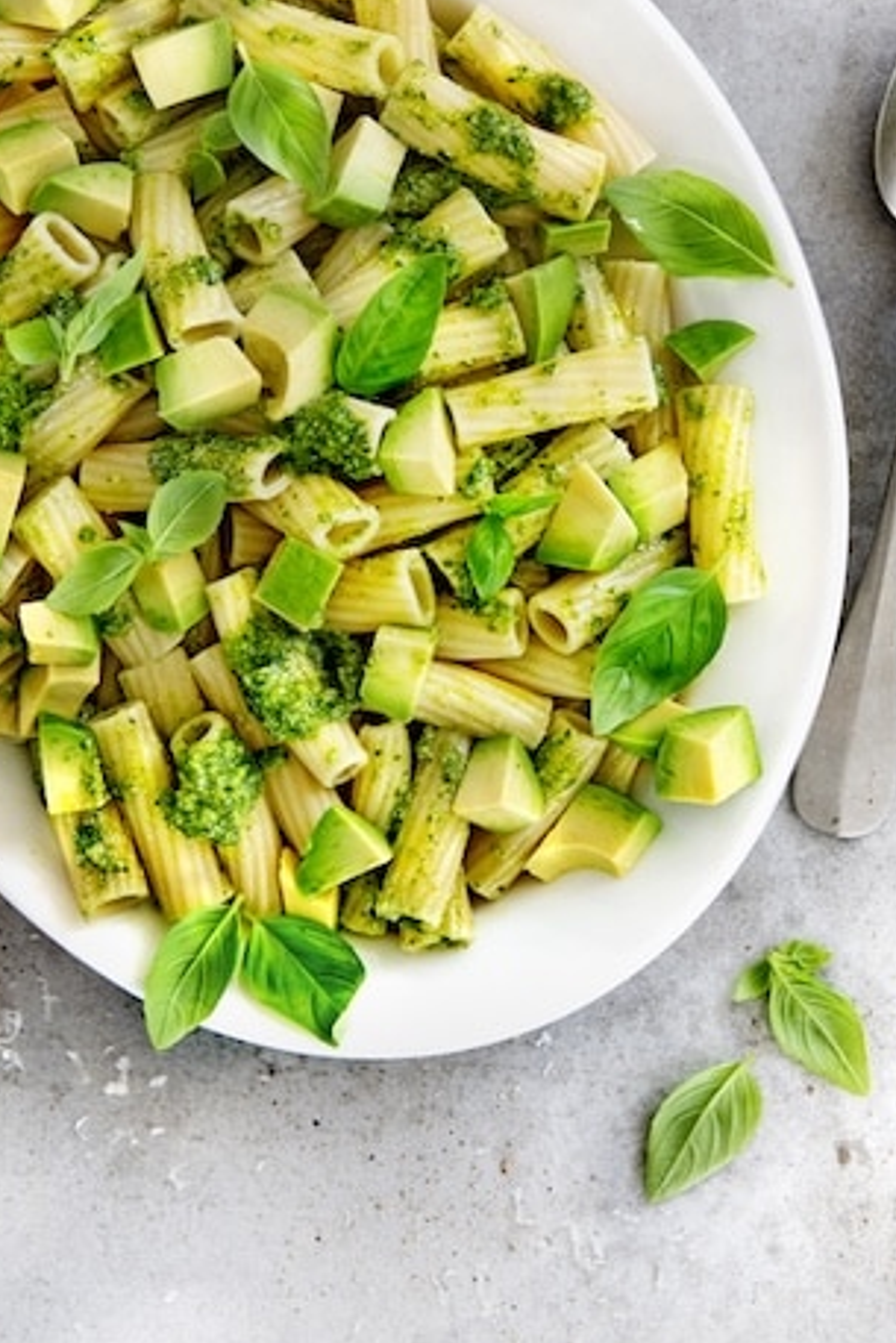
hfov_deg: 16.3
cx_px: 363
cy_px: 411
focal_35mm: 84
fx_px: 3133
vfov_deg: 24.0
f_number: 5.6
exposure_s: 1/25
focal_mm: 48
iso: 400
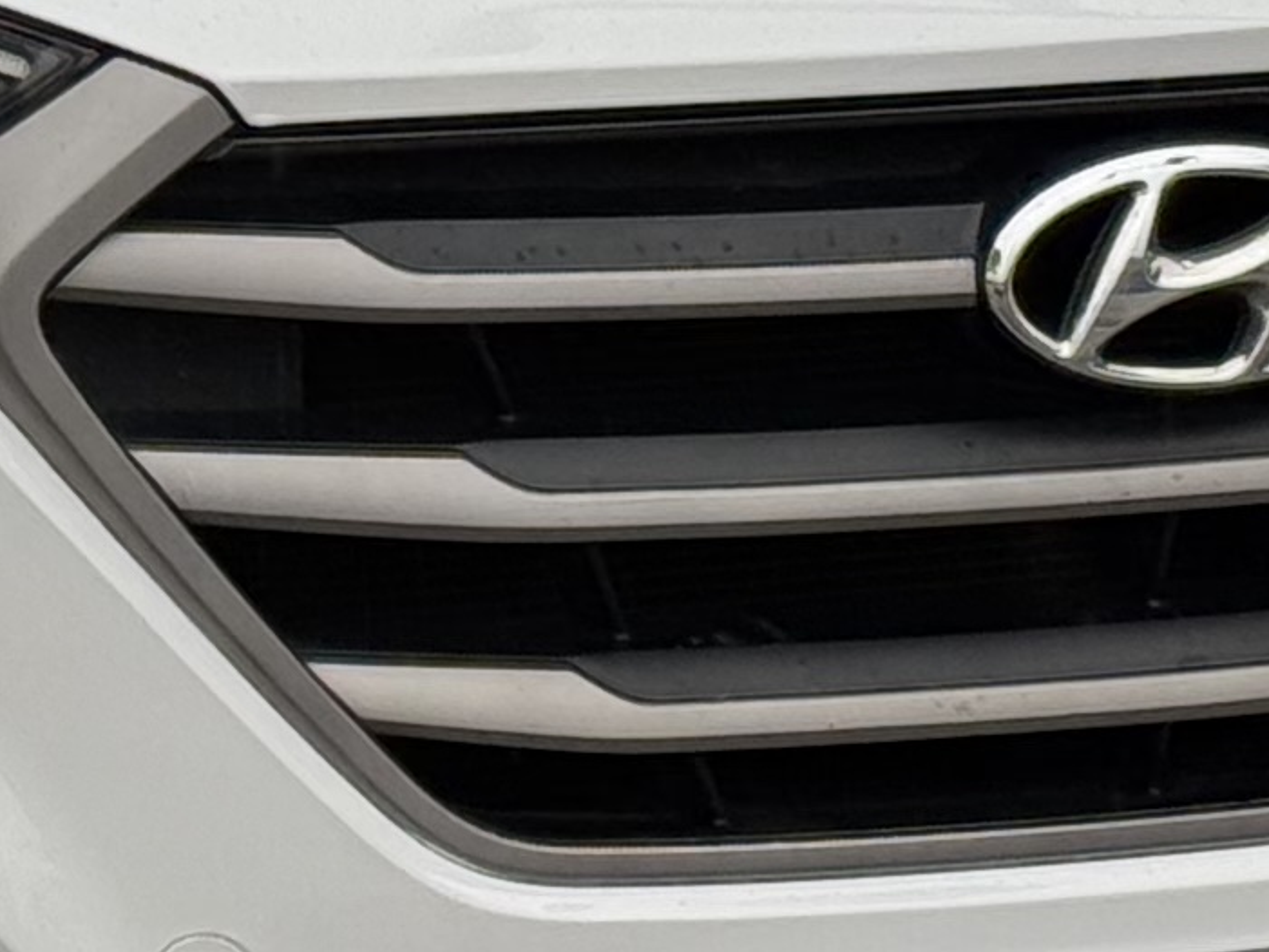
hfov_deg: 7.1
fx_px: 10120
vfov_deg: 5.4
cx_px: -290
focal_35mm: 276
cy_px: -74
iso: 80
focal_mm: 6.76
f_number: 1.78
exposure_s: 1/121
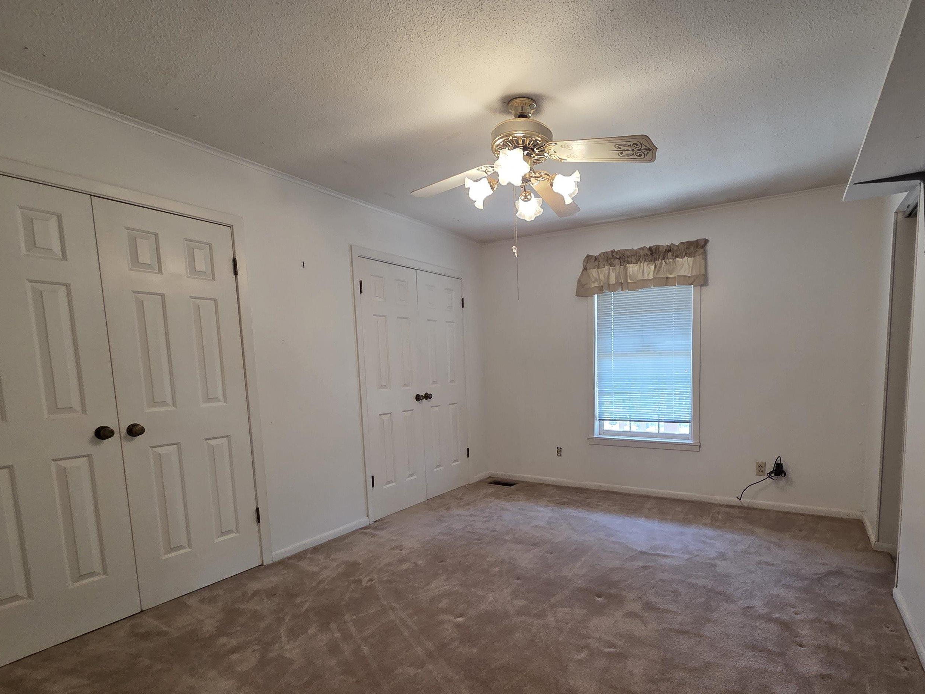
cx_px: 538
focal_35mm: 16
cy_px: 415
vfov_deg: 77.3
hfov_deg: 93.7
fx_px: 428
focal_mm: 2.2
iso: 200
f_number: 2.2
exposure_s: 1/60
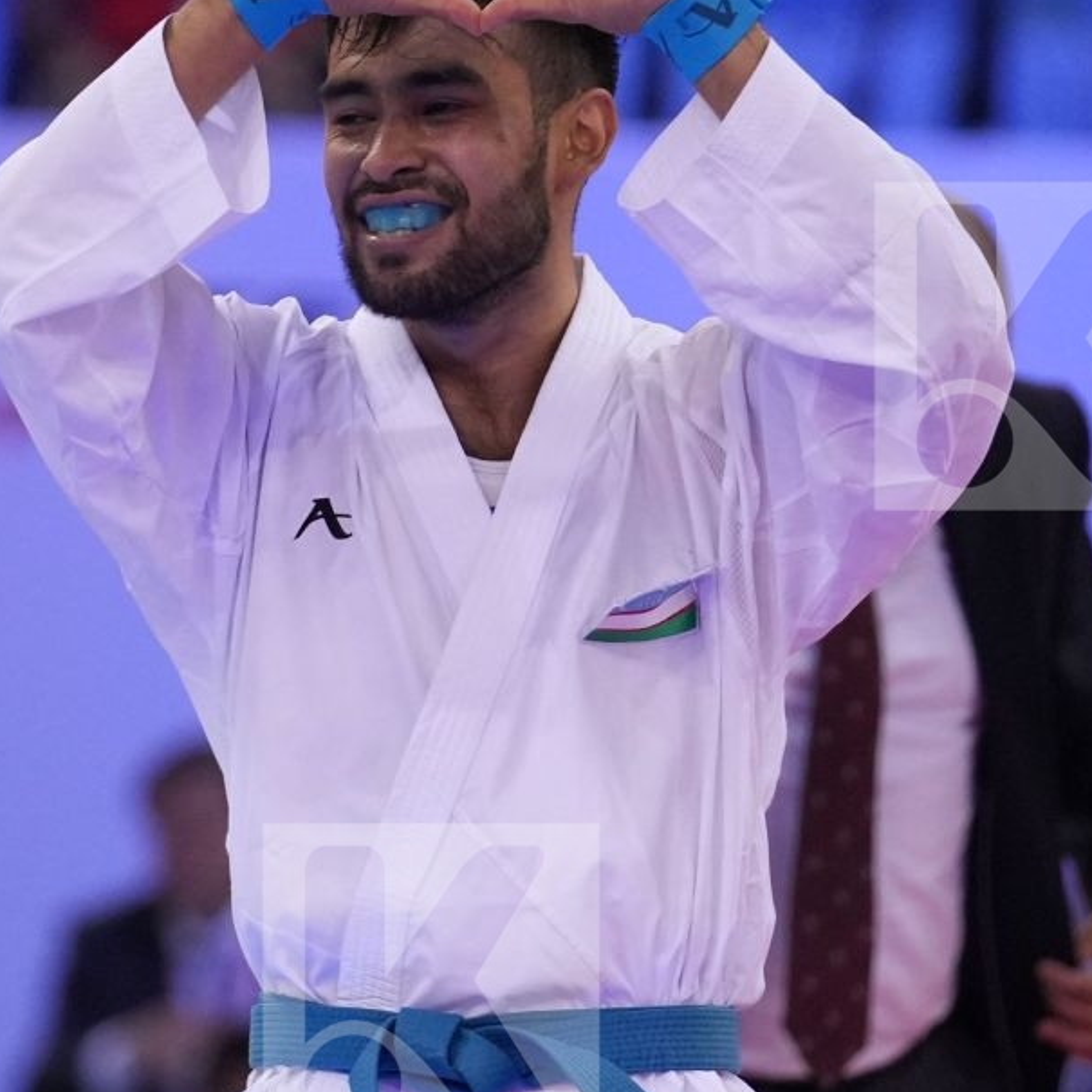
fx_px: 27053
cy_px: 347
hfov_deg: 2.3
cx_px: 431
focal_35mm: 758
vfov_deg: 2.3
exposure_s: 1/1000
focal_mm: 200
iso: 2500
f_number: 2.8
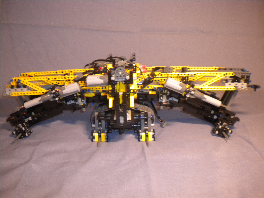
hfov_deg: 52.6
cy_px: 99
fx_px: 267
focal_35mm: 35
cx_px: 132
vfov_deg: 40.7
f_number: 3.1
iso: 400
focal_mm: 6.3
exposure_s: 1/23.8
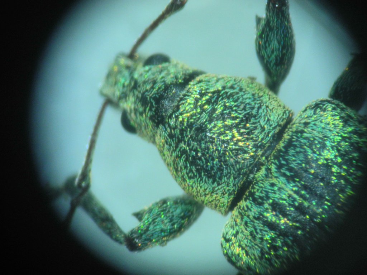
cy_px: 138
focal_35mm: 200
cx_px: 184
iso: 400
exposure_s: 1/10.5
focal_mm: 42.6
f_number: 5.6
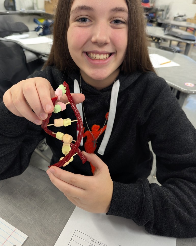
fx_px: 181
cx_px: 98
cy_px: 117
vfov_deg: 68.1
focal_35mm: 25
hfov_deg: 56.8
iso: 236
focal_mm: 6.81
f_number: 1.85
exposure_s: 1/81.9
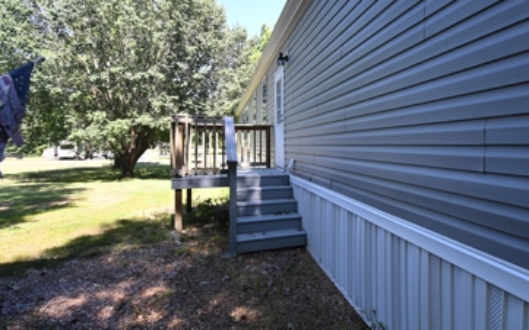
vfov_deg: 62.0
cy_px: 145
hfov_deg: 86.5
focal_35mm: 19
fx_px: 274
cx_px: 327
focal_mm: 10
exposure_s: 1/250
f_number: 4.5
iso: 220
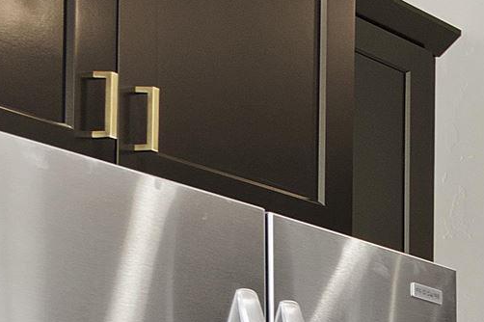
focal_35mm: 98
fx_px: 1317
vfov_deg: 12.9
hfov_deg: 11.5
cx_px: 1455
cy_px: 533
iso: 320
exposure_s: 1/4
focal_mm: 11
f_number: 6.3
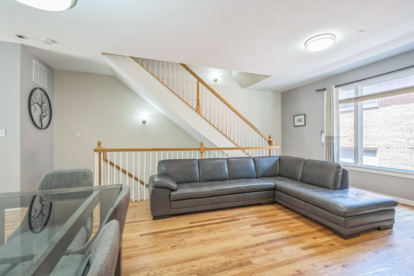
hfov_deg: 96.7
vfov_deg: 73.7
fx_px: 184
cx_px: 207
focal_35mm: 16
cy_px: 138
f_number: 8
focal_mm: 16
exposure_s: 1/15
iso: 400
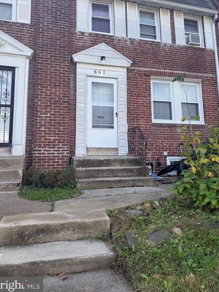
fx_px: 228
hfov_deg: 51.3
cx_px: 113
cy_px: 130
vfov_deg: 65.2
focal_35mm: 27
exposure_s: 1/1075
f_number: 1.78
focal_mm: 6.76
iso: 80
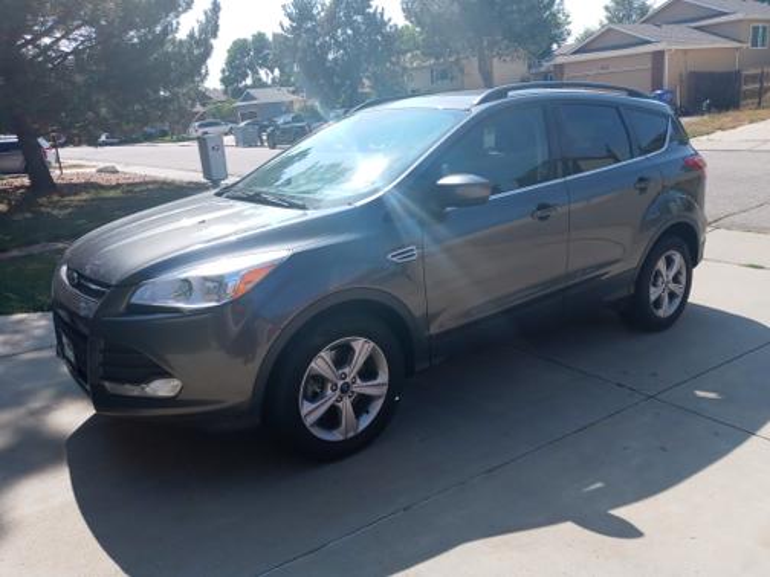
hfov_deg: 63.4
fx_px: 623
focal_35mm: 28
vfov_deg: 49.7
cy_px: 288
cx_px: 385
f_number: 1.8
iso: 100
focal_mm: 3.61
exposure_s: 1/1580
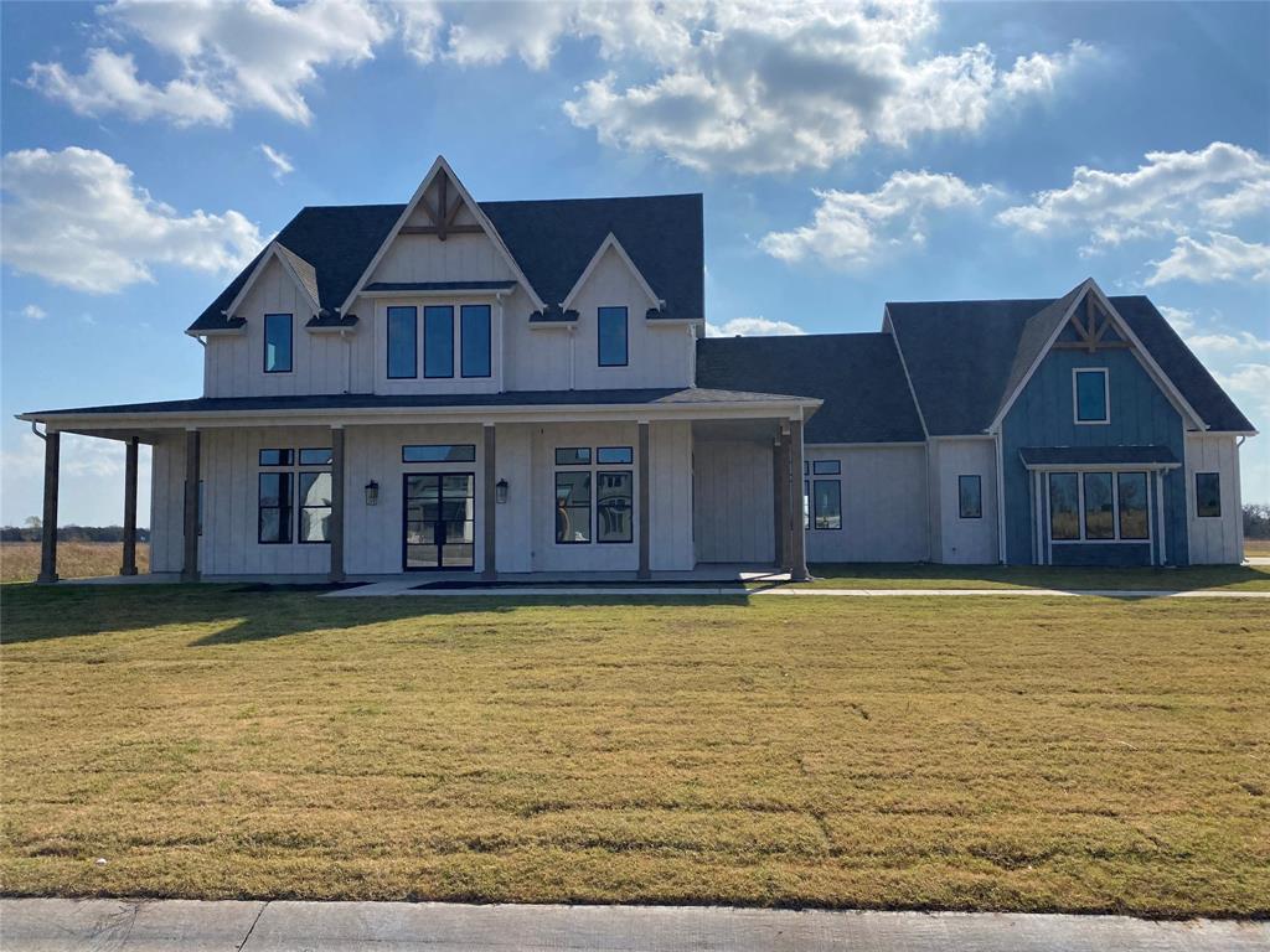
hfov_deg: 67.3
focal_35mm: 26
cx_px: 635
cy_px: 476
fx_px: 954
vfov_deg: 53.1
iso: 32
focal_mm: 4.25
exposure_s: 1/7194
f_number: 1.8
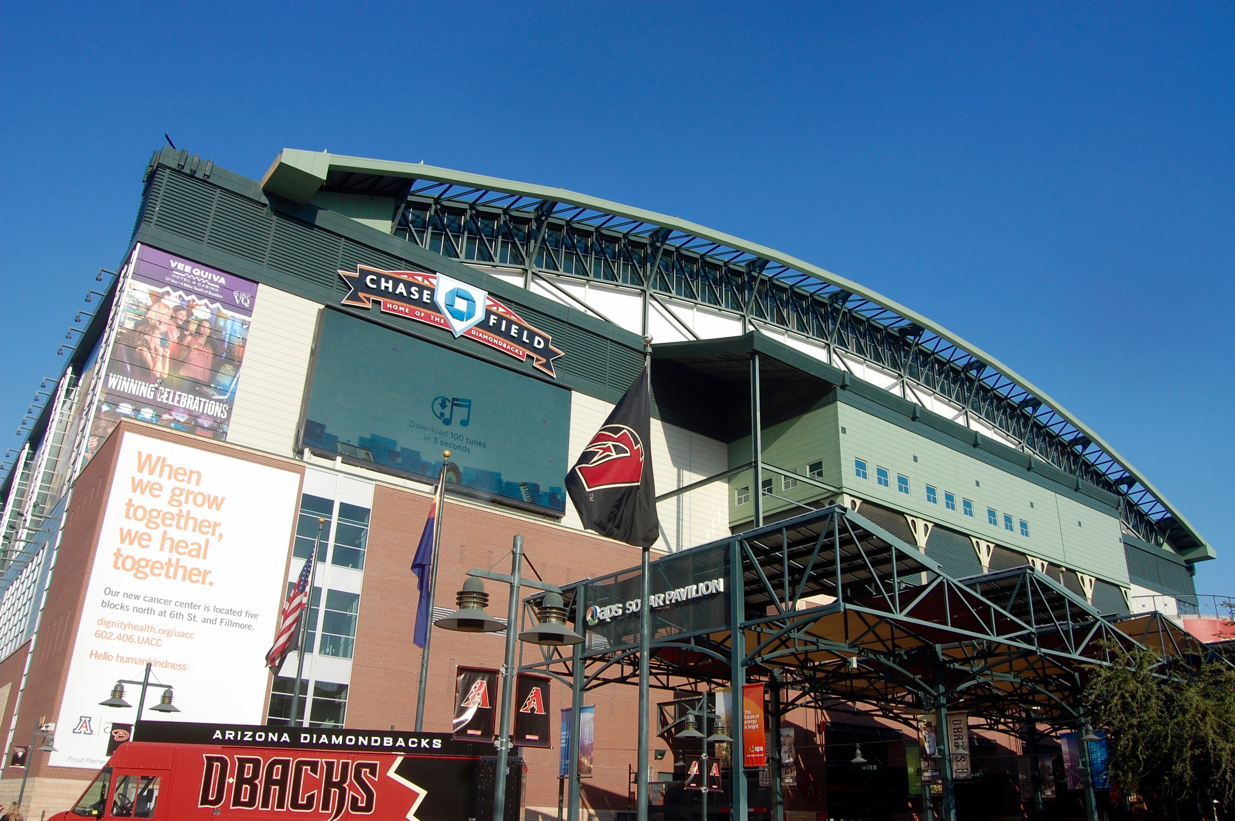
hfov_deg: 67.4
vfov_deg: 47.8
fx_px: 925
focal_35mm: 27
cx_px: 618
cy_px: 410
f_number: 10
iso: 200
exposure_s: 1/400
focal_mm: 18
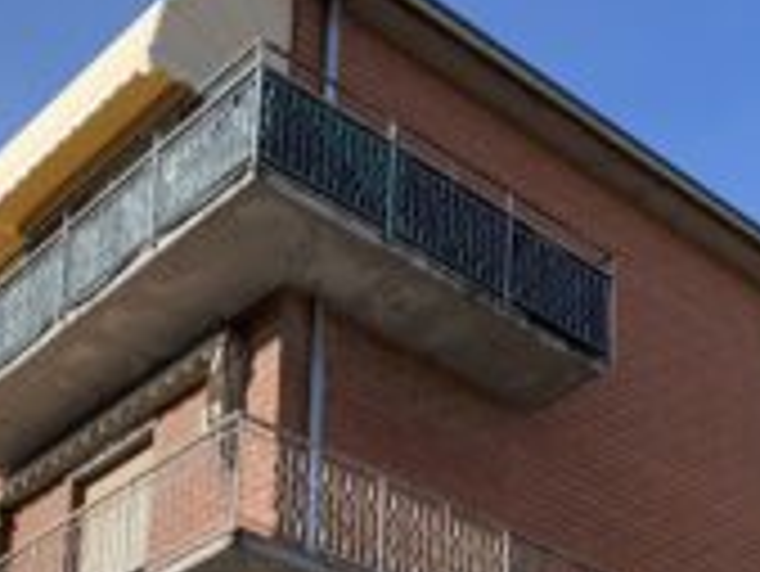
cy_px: 822
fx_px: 1736
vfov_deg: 17.1
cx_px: 598
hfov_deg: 24.3
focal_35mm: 79
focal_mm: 4.25
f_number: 1.8
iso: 25
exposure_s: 1/1266
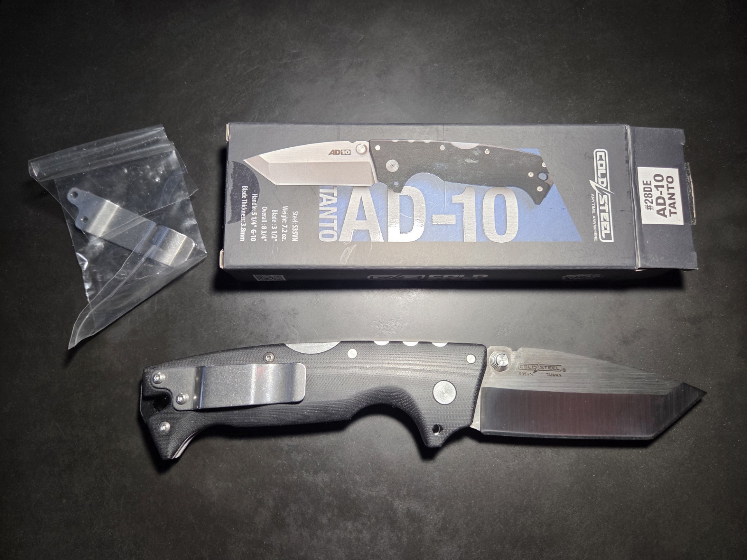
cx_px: 374
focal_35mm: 23
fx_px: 496
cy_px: 280
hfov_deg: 73.9
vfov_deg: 58.9
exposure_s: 1/62.1
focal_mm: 5.4
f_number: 1.8
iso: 320
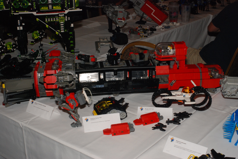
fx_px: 347
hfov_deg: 37.8
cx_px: 119
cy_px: 80
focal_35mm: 52
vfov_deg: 25.8
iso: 640
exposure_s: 1/60
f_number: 20
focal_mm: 35
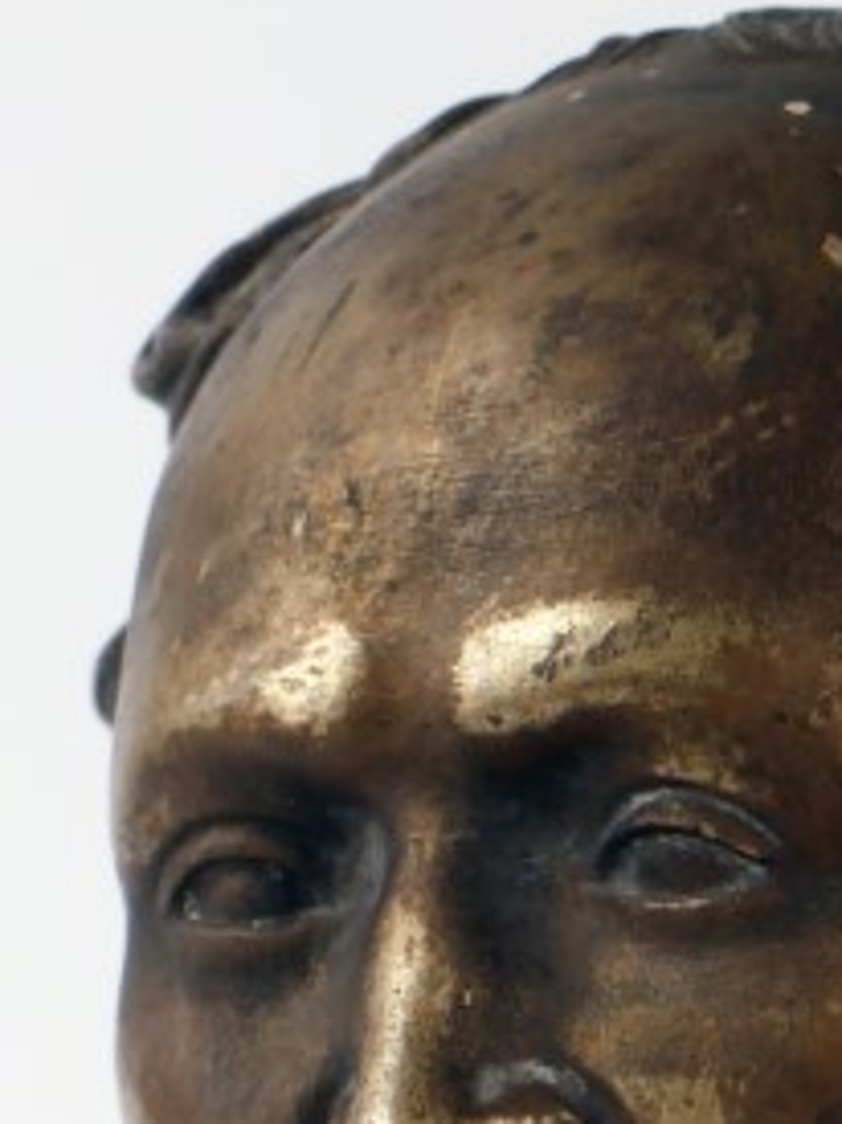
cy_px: 1786
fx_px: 12528
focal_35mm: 386
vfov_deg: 5.1
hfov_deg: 3.8
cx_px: 824
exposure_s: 1/100
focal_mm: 49
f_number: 8
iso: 200
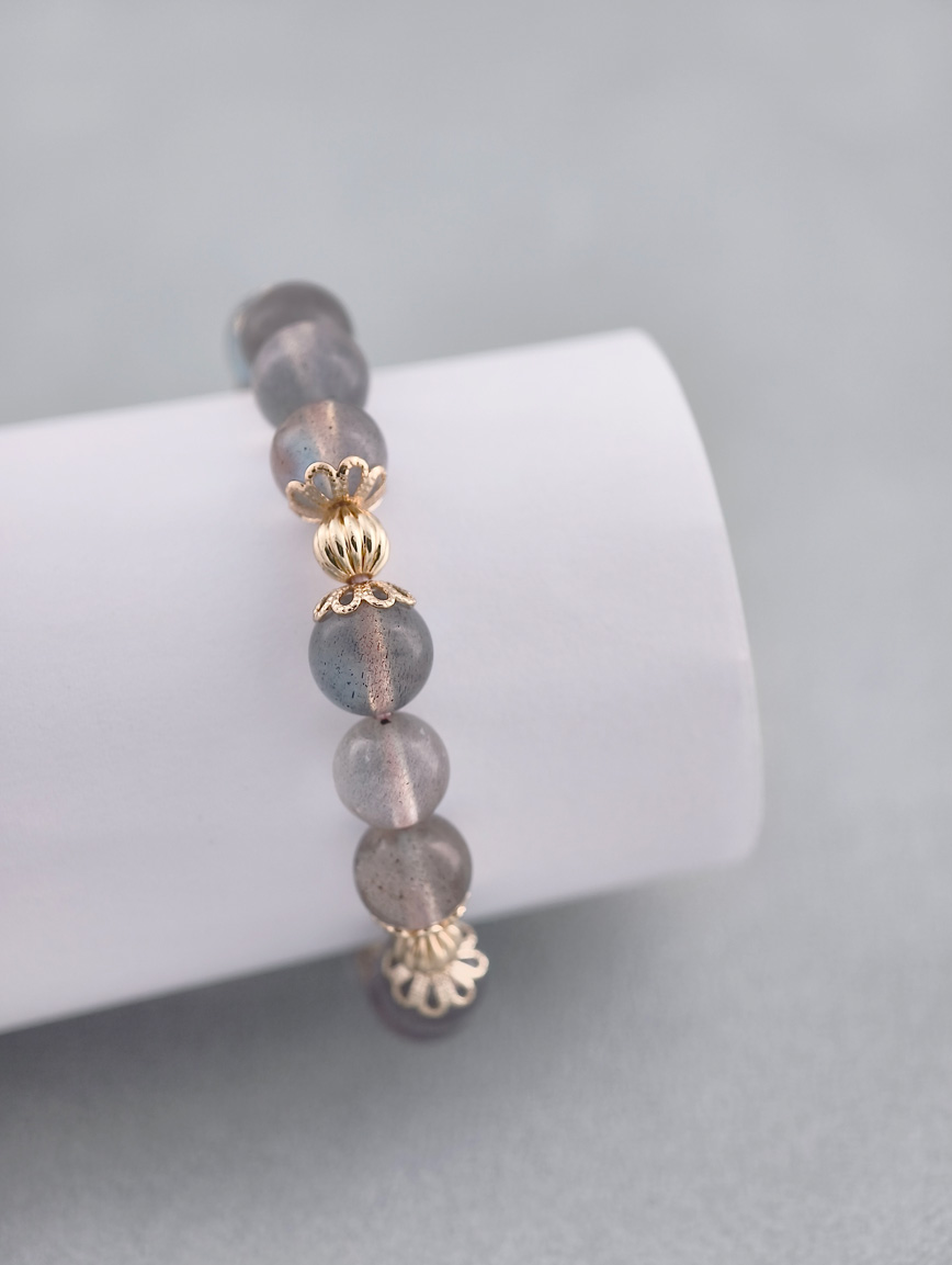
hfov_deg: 17.4
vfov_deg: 23.0
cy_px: 632
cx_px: 476
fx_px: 3109
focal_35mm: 85
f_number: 2.67
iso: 125
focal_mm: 22.48
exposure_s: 1/160
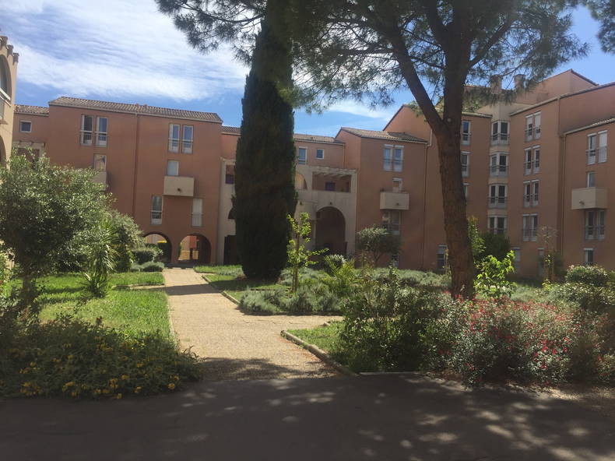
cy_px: 230
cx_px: 308
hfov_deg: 61.7
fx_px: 515
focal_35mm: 29
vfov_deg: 48.2
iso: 32
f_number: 2.2
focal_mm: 4.15
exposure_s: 1/1721
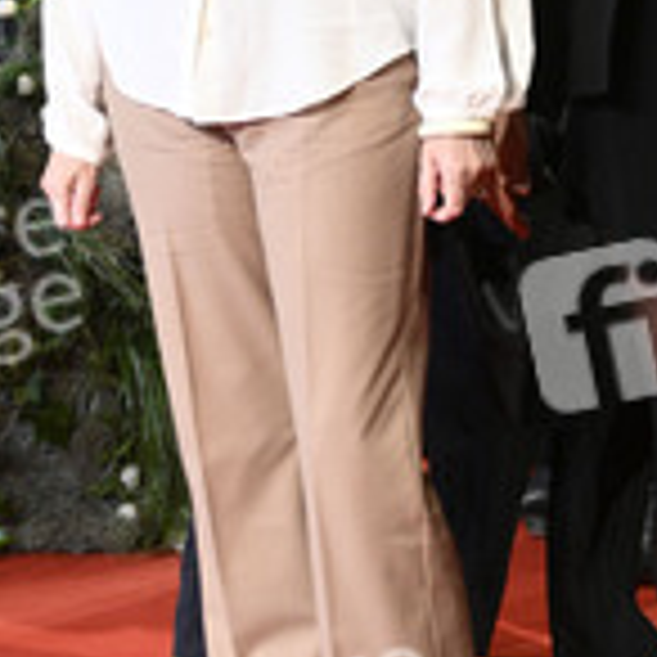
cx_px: 342
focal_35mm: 167
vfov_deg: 10.4
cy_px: 81
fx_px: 3586
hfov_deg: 10.5
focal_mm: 72
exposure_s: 1/250
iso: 5000
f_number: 5
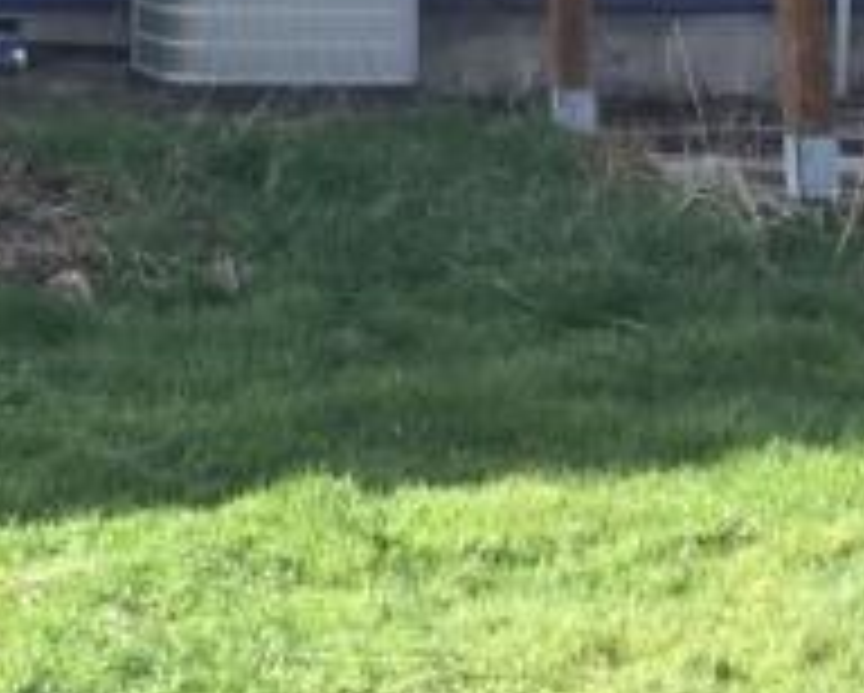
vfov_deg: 9.2
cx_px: -180
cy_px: -504
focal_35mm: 161
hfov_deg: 11.7
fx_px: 4121
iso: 25
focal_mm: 3.3
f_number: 2.4
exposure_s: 1/259
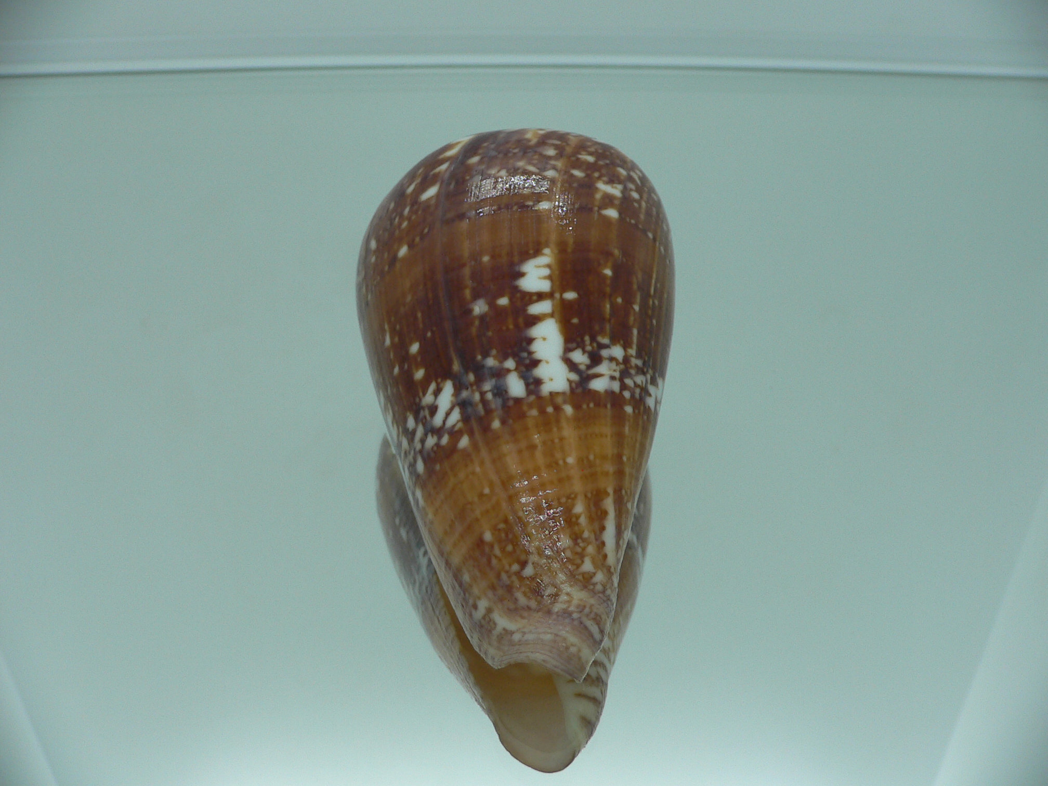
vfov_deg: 40.7
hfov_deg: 52.6
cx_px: 524
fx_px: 1060
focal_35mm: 35
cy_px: 393
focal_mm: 4.6
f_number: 2.8
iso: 80
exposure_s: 1/60
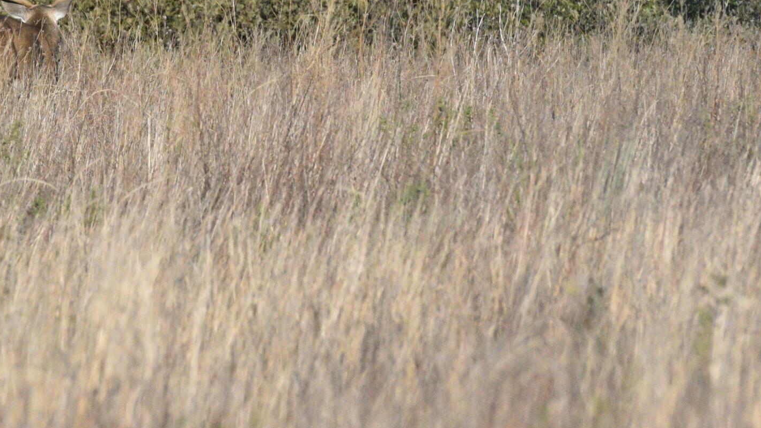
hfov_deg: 1.9
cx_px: 53
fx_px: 22357
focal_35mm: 1108
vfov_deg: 1.1
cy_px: -36
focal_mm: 500
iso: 6400
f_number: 18
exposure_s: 1/4000
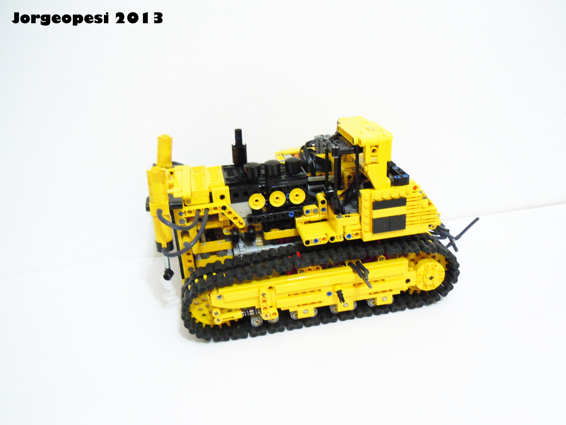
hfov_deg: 60.0
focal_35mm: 30
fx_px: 491
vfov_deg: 46.8
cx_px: 283
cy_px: 212
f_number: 3.5
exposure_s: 1/6
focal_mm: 5.4
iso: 400
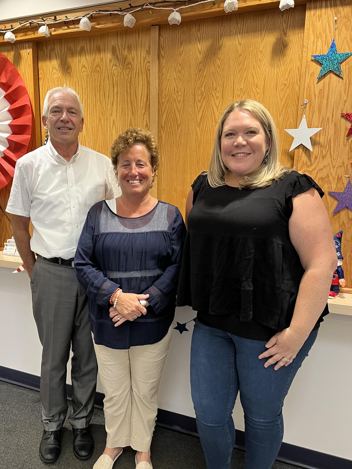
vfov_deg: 59.9
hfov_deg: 46.7
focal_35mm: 30
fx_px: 407
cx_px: 150
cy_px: 251
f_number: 1.5
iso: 125
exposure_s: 1/60
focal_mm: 5.7
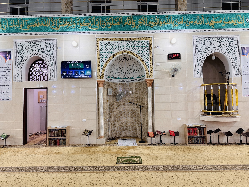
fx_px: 173
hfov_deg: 71.6
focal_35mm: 24
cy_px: 94
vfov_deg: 56.8
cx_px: 124
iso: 160
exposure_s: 1/100
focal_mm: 6.76
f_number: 1.78
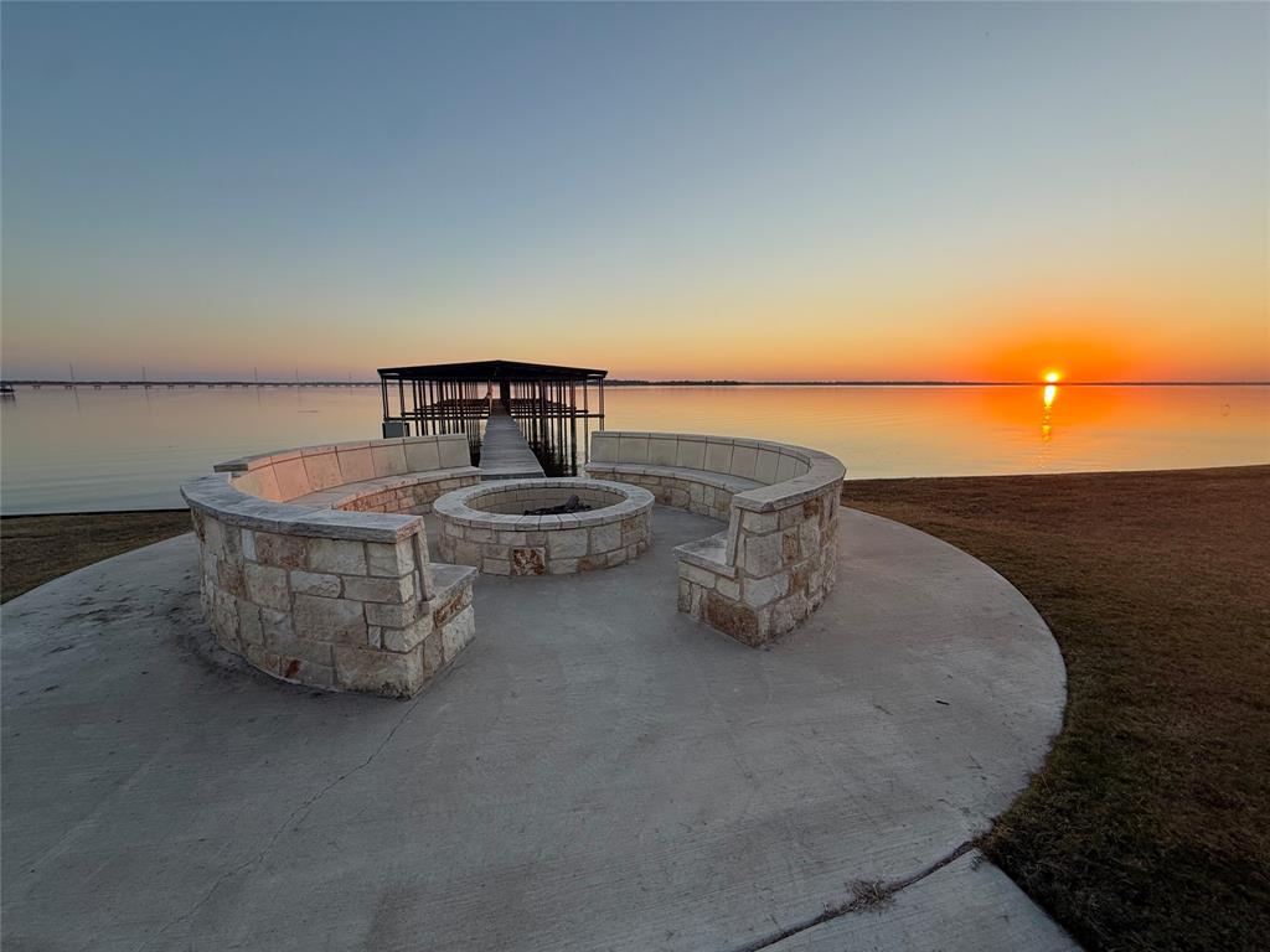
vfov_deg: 85.7
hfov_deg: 102.1
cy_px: 476
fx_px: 514
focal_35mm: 14
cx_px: 635
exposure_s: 1/257
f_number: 2.2
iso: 50
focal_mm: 2.22
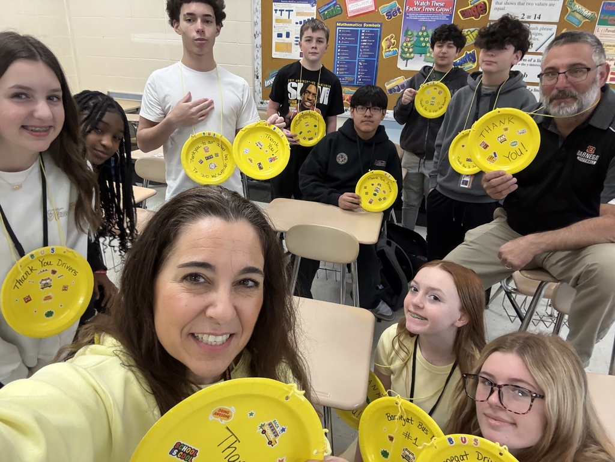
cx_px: 308
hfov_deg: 73.9
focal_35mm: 23
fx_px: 409
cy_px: 231
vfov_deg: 58.9
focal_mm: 2.69
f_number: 1.9
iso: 200
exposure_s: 1/60
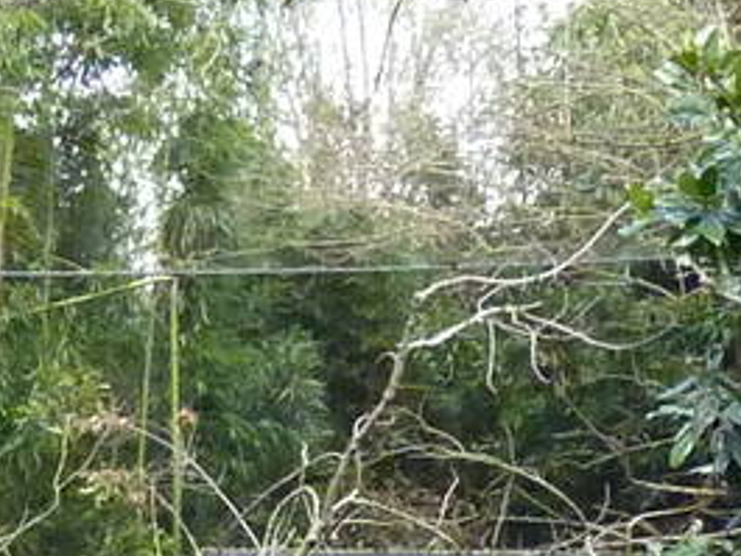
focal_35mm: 151
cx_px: 350
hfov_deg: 13.1
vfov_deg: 9.1
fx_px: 3234
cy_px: 1190
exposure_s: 1/320
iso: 400
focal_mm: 4.1
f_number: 3.3
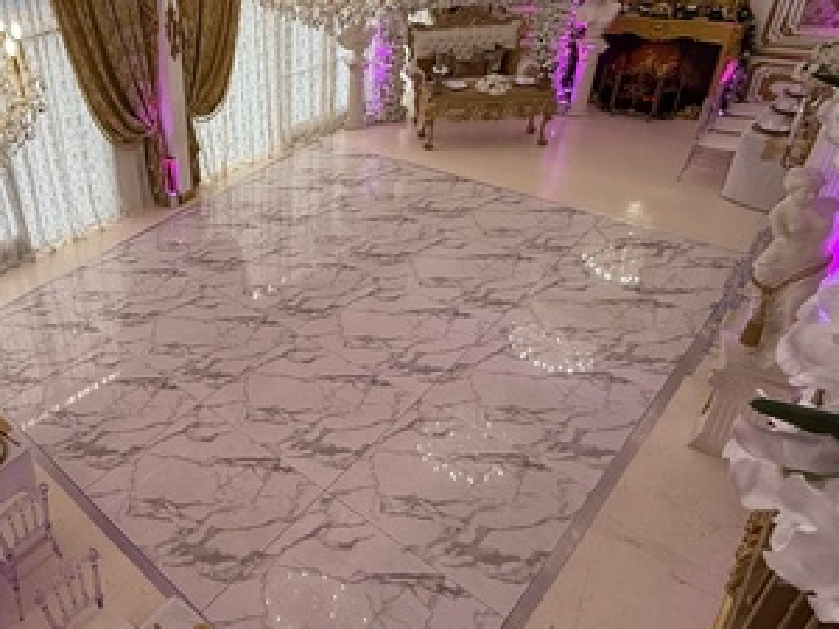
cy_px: 215
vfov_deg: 49.0
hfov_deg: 57.5
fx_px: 679
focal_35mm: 28
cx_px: 140
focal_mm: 2.22
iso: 80
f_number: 2.2
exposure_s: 1/120
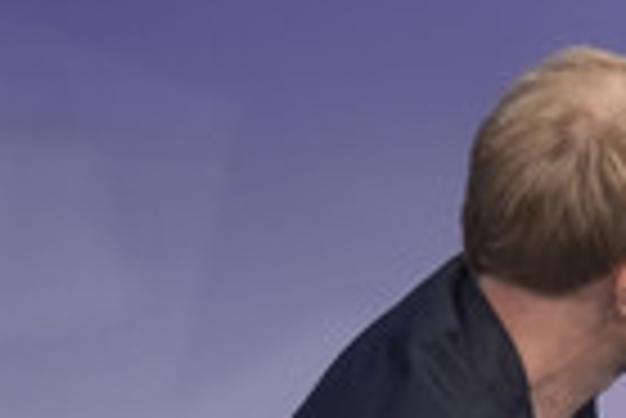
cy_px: 670
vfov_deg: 9.1
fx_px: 2541
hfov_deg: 13.3
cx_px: 903
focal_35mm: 146
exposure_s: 1/250
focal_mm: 30
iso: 640
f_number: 2.2
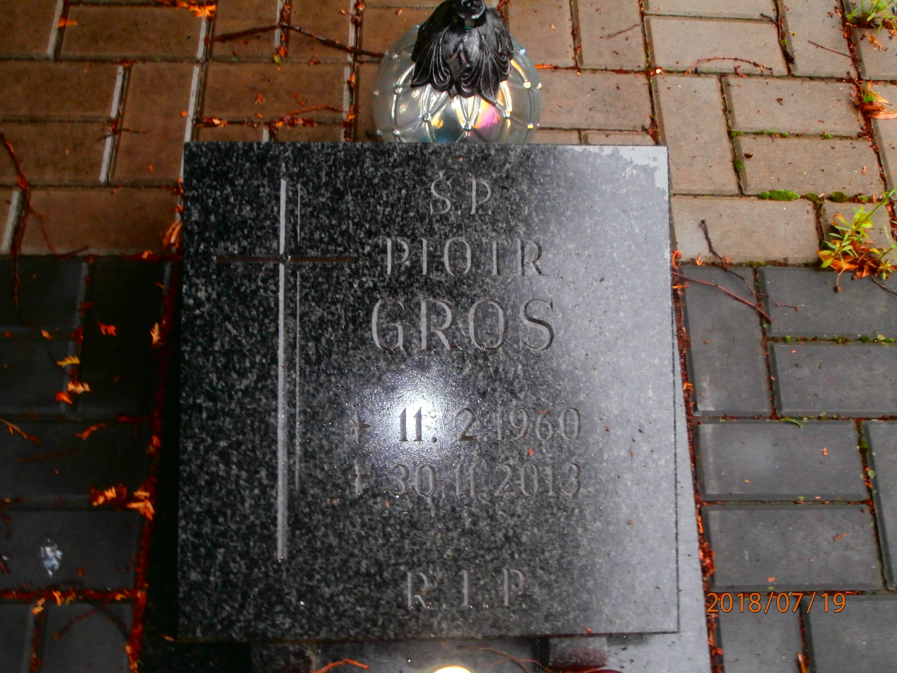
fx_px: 985
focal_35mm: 38
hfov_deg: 49.0
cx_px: 448
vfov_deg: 37.7
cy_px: 336
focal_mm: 6.67
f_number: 3.9
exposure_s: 1/40
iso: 200
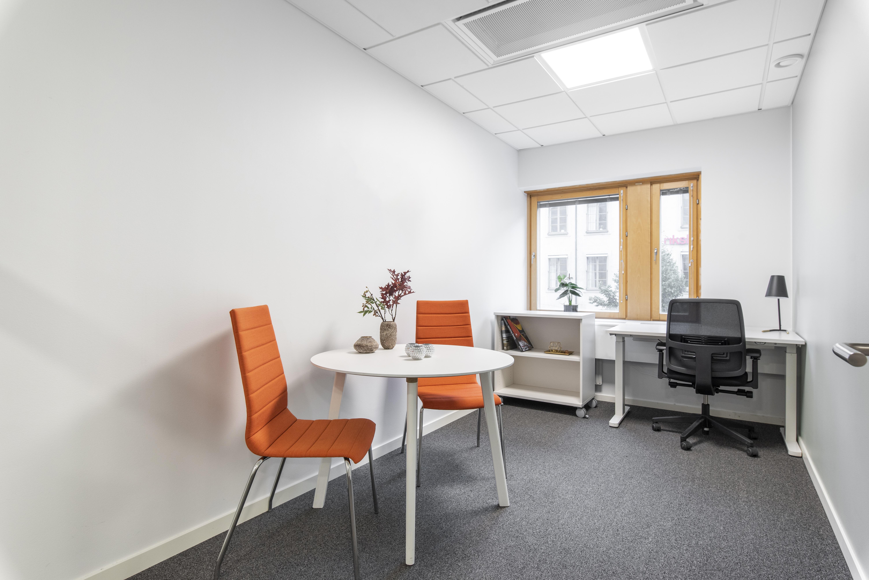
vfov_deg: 64.6
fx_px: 459
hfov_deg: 86.9
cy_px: 290
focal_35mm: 19
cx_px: 434
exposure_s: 1/8
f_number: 8
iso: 250
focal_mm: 19
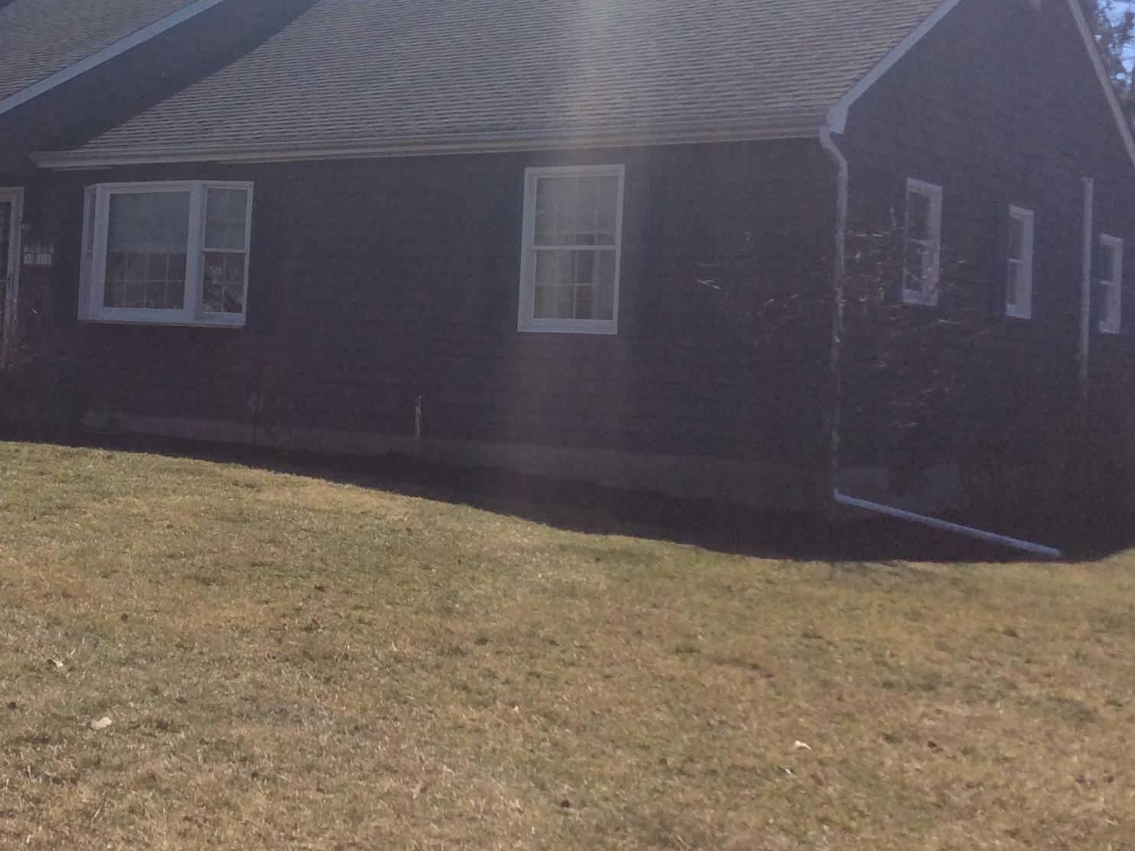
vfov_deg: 25.9
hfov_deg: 33.8
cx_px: 312
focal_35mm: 56
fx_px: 1836
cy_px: 280
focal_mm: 3.3
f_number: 2.4
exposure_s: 1/2288
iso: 32
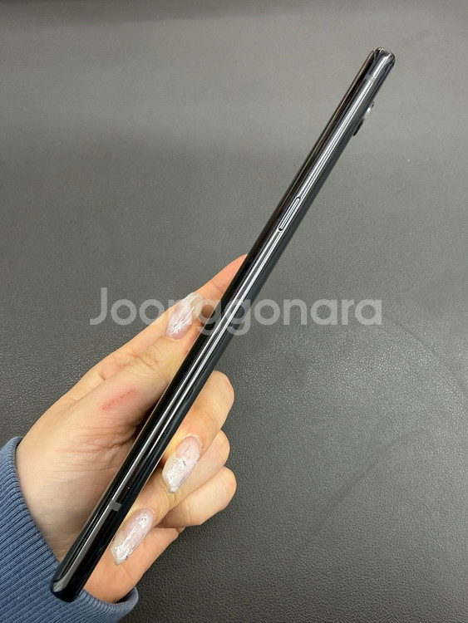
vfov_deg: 71.6
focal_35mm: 24
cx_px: 234
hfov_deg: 56.8
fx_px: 432
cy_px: 312
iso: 200
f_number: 2.2
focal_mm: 2.22
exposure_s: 1/120
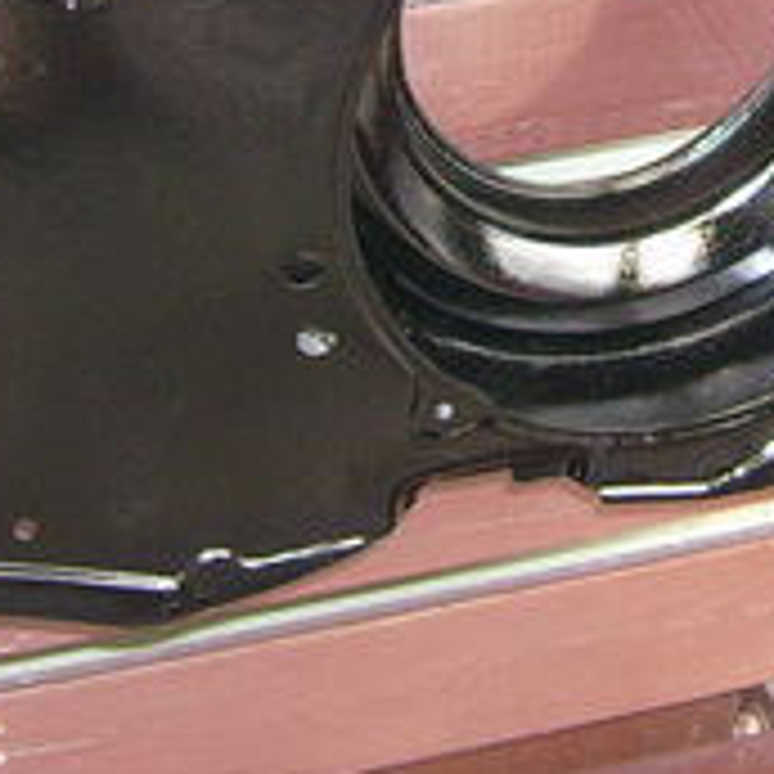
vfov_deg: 15.0
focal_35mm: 115
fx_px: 2909
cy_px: 81
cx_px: 585
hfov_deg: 15.1
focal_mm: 5.95
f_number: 2.8
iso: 100
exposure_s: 1/60
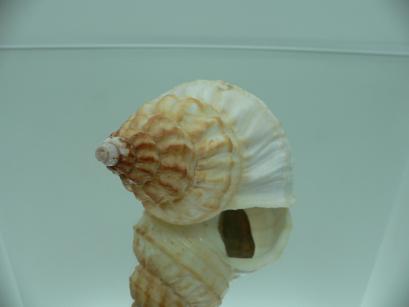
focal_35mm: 35
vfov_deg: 40.7
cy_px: 154
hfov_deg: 52.6
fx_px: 414
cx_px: 204
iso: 80
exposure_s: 1/80
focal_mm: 4.6
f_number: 2.8
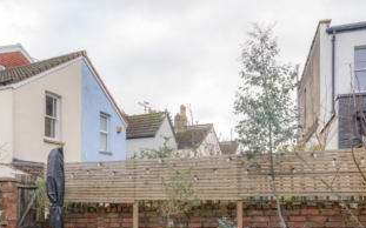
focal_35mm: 36
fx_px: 359
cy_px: 202
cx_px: 107
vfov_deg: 33.6
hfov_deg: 52.4
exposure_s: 1/125
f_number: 4
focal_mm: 18
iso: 250
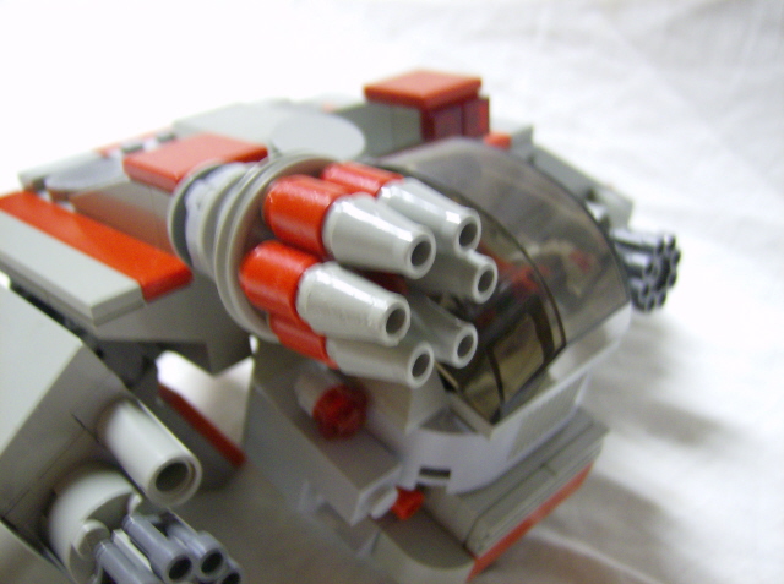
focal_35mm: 36
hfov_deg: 51.5
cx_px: 392
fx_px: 814
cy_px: 292
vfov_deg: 39.5
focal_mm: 6
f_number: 2.8
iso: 200
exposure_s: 1/6.52
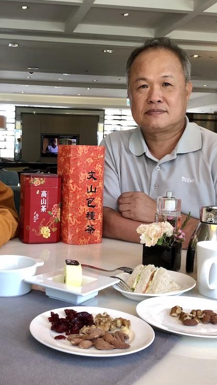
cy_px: 173
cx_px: 58
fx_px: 460
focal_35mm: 45
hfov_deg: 26.3
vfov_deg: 45.4
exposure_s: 1/40
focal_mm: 3.99
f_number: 1.8
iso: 25
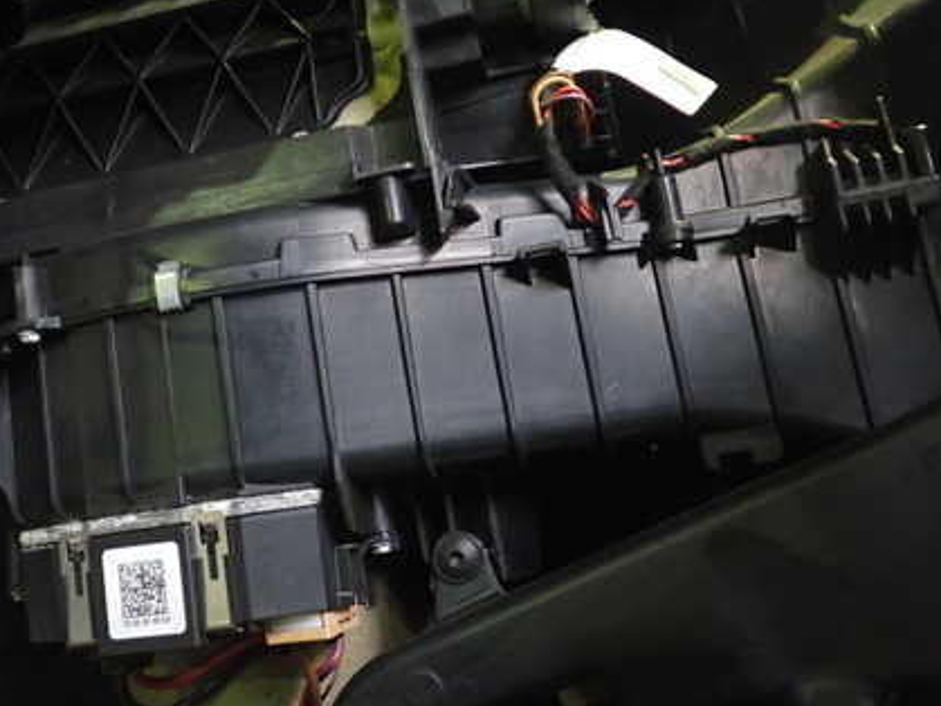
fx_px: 1169
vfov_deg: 33.4
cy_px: 263
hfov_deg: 43.2
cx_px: 308
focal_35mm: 43
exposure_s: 1/20
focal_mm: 5.4
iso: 800
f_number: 2.3
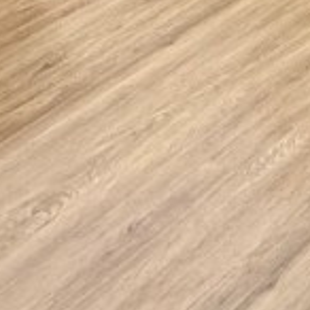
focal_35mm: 87
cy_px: -471
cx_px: 696
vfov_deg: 13.4
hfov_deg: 14.6
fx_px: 881
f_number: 2.2
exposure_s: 1/60
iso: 400
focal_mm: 2.22
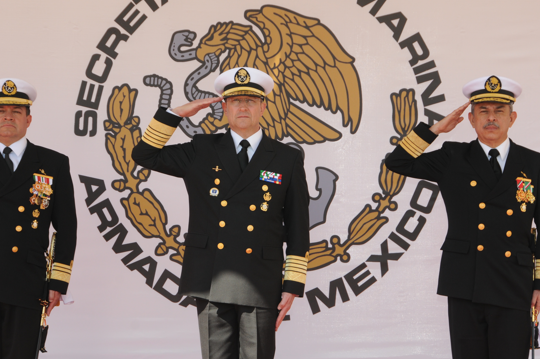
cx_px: 243
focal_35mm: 174
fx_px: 2601
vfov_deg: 7.9
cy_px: 152
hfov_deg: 11.9
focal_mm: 95
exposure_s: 1/200
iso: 320
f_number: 9
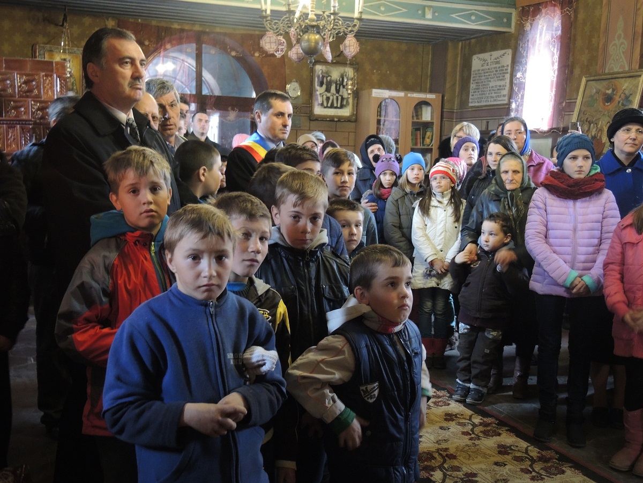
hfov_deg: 44.8
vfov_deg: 34.3
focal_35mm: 42
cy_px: 242
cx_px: 322
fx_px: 780
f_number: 2.5
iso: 800
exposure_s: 1/10
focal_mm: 9
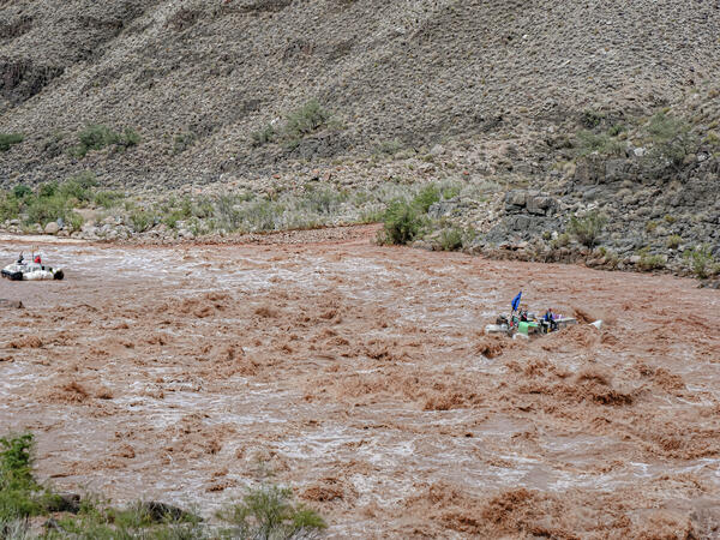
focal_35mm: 120
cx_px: 360
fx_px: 2496
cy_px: 270
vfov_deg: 12.3
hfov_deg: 16.4
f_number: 7.1
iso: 200
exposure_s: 1/800
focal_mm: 60
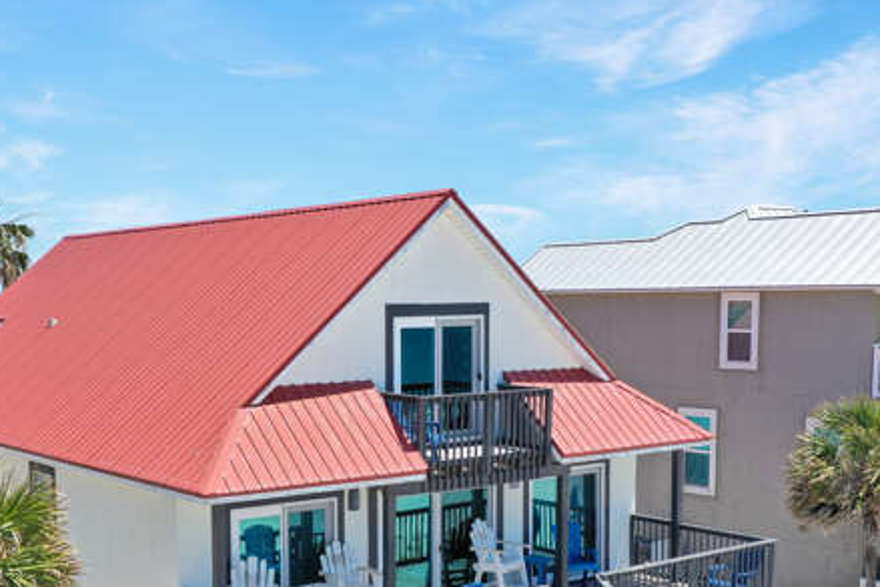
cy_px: 445
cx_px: 407
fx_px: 1198
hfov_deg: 40.3
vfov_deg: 27.2
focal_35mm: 49
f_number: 5.6
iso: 100
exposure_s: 1/500
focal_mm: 10.26
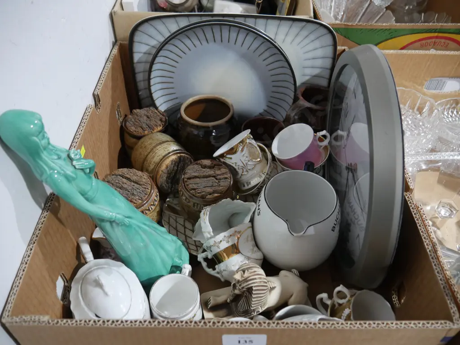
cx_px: 230
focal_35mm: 28
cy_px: 172
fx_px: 372
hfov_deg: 63.4
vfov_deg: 49.8
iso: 1600
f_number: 3.5
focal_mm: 14
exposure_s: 1/60
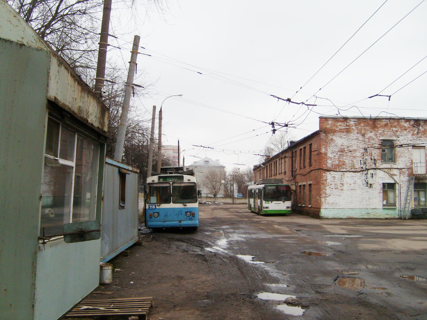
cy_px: 160
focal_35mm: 35
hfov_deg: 52.6
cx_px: 214
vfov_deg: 40.7
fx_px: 432
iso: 80
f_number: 2.8
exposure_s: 1/250
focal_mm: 5.8
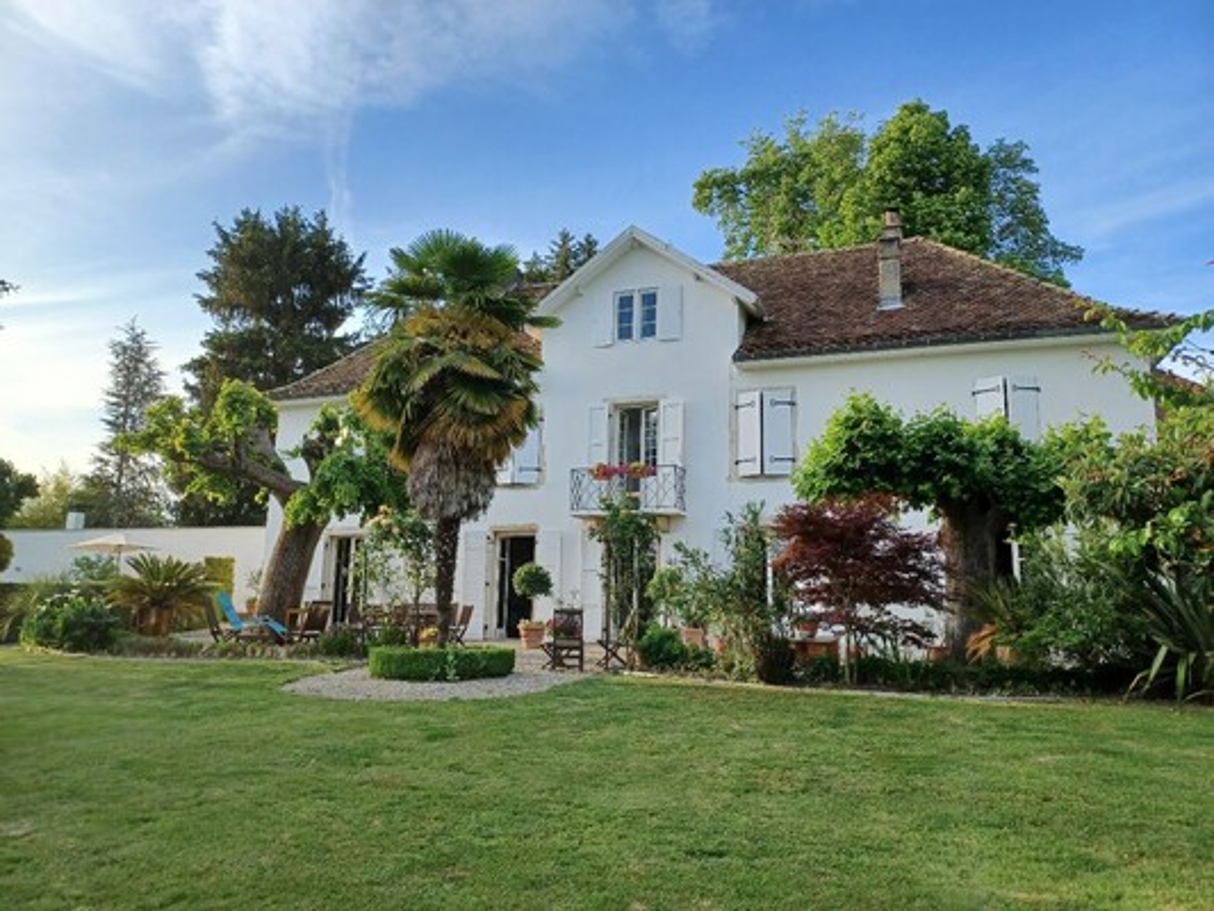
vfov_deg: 54.9
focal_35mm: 25
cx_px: 607
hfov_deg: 69.4
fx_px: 877
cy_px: 456
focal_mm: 4.6
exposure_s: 1/207
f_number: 1.8
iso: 32
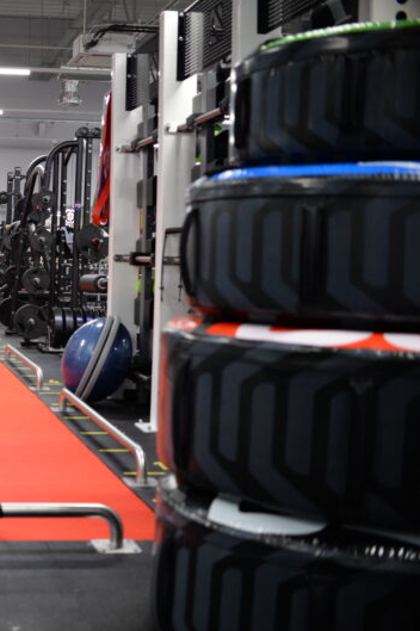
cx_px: -55
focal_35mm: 53
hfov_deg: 23.7
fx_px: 929
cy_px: 314
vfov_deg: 37.5
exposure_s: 1/125
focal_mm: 35
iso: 1600
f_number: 3.2
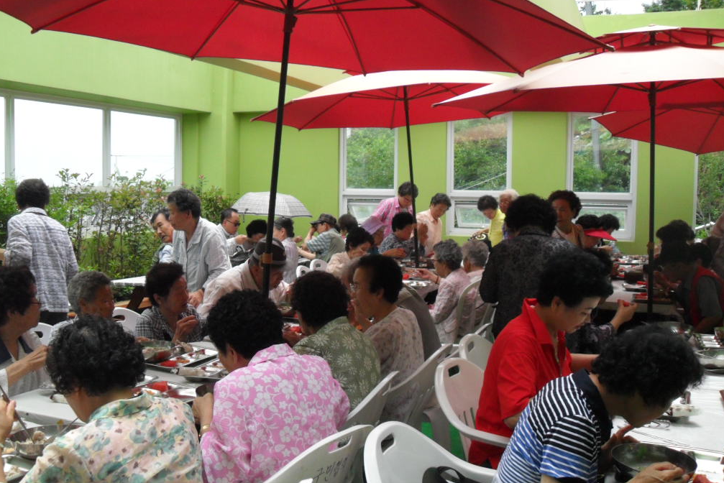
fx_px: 744
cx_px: 359
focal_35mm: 37
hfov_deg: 51.9
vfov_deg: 36.0
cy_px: 237
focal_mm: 6.2
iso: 200
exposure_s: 1/125
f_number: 8.9
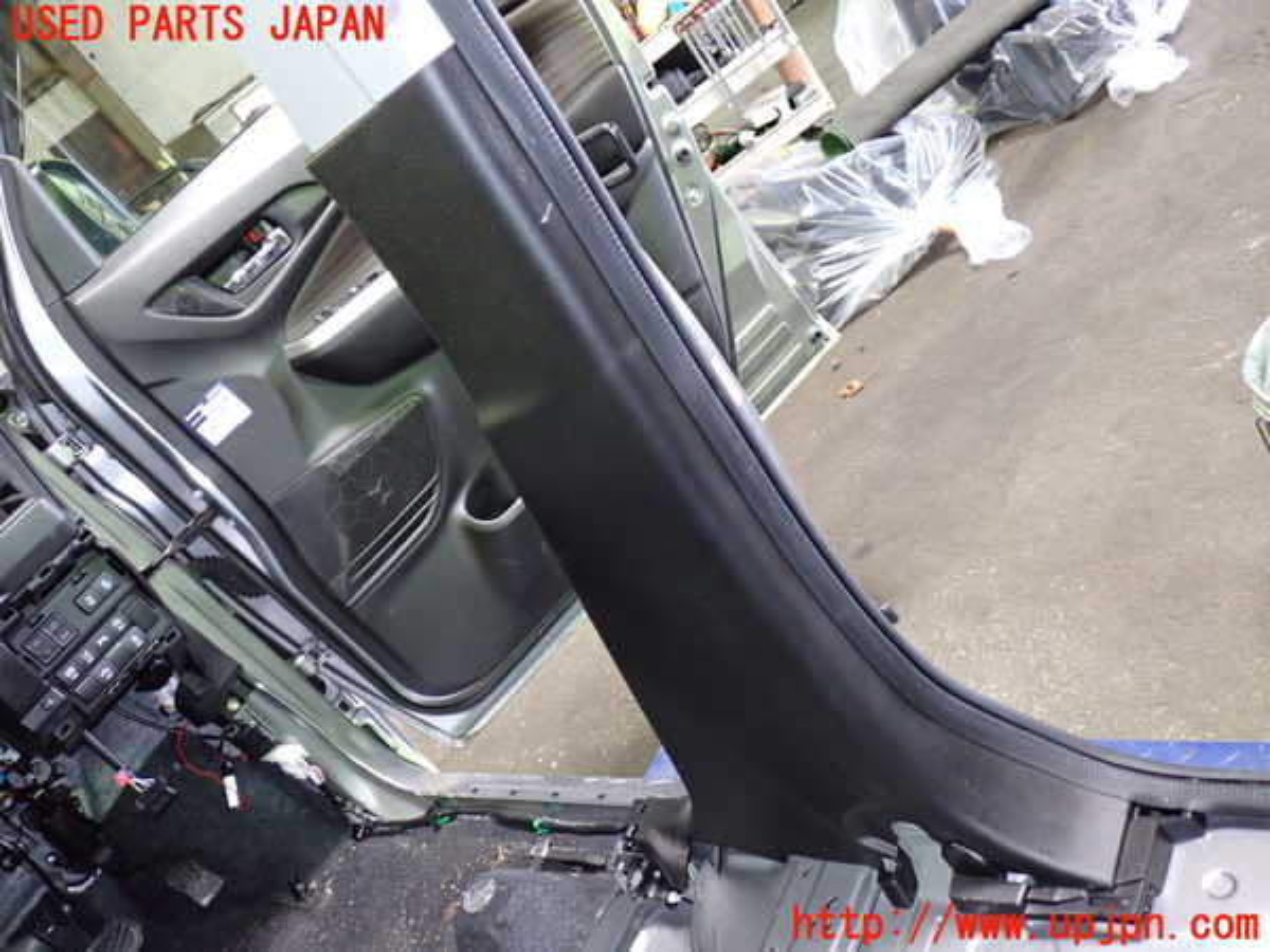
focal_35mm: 30
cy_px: 476
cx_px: 635
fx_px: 1101
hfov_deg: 60.0
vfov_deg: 46.8
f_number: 2.3
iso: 400
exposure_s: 1/30
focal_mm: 5.4
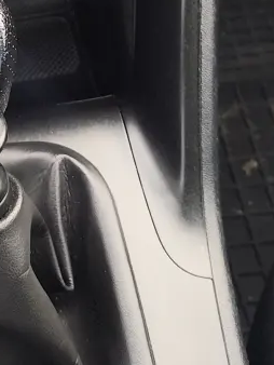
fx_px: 1223
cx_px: -14
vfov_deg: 14.8
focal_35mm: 116
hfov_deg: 12.6
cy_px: -299
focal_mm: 6.14
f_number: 1.65
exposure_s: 1/100
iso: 100
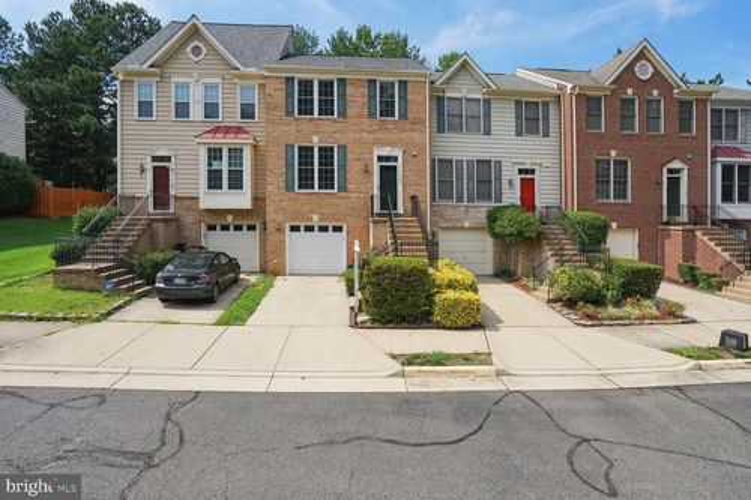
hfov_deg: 96.8
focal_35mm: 16
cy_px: 250
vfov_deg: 73.7
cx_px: 376
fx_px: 334
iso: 800
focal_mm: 16
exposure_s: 1/1600
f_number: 9
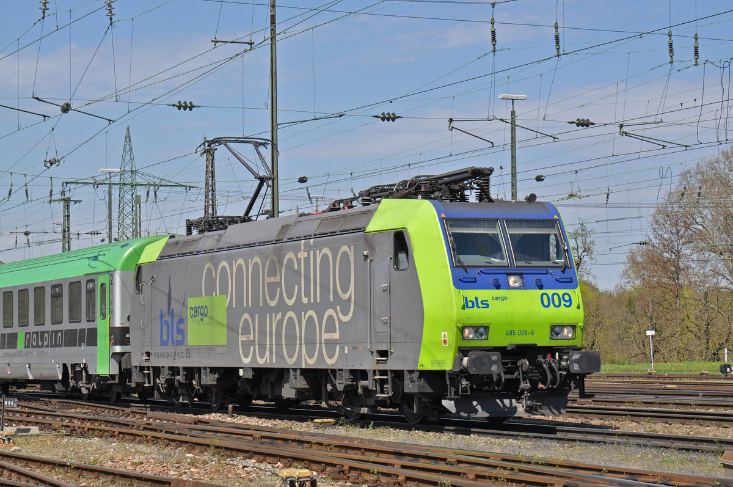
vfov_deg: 13.0
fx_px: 2135
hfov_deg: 19.5
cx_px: 366
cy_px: 244
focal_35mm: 105
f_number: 8
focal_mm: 70
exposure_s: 1/1000
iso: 400
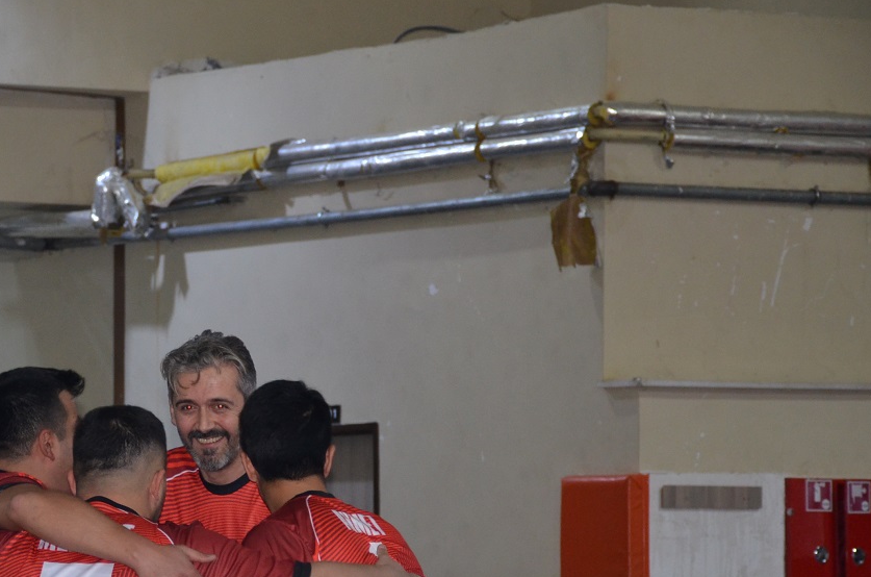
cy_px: 473
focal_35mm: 215
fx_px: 5190
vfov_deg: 6.3
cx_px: 107
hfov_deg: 9.6
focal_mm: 80
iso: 800
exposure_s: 1/60
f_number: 5.3
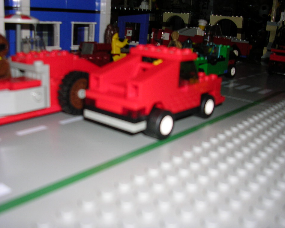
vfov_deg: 37.3
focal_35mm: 40
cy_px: 115
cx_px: 138
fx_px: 337
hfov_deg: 45.8
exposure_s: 1/60.1
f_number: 2.8
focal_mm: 5.8
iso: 50
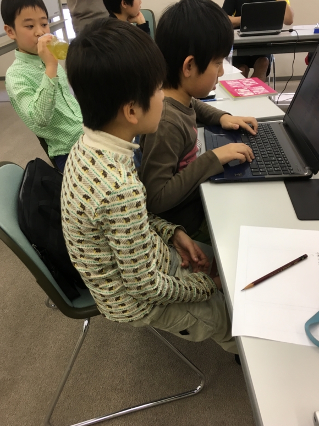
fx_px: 369
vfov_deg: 60.0
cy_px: 217
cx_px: 156
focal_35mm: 30
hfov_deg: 46.8
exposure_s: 1/30
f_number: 2.2
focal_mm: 4.15
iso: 32
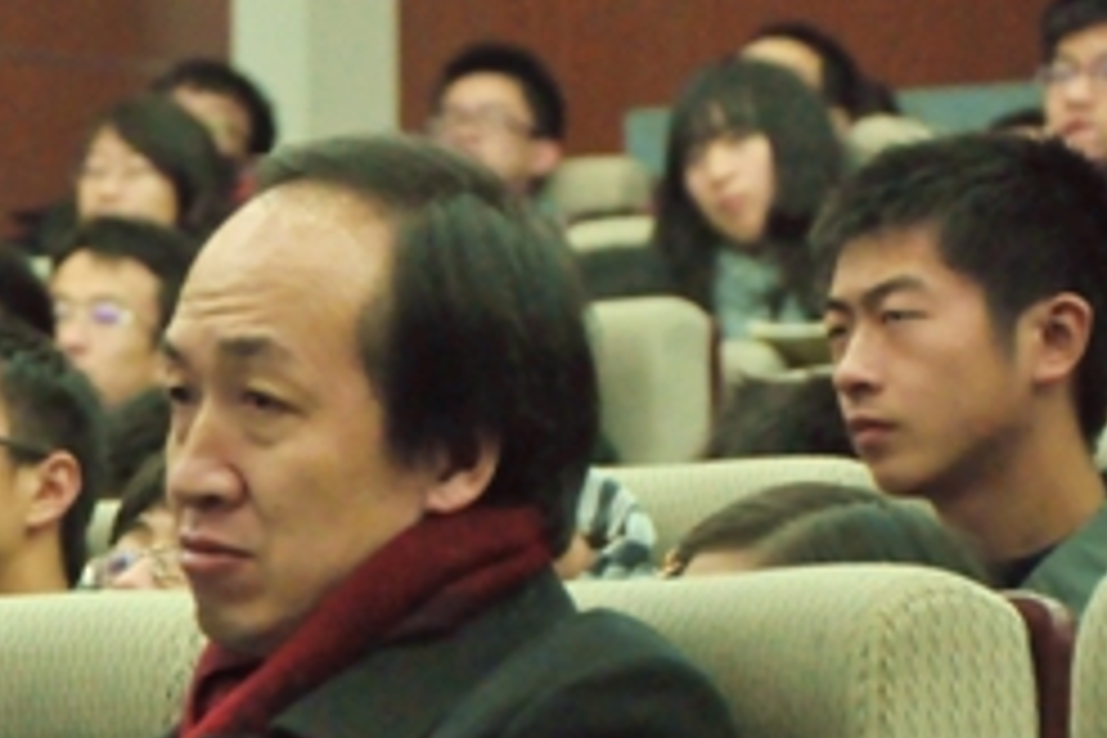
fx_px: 12585
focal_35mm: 409
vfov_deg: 3.4
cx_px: -248
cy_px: 682
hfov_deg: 5.0
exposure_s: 1/20
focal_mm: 105
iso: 3200
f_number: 5.6
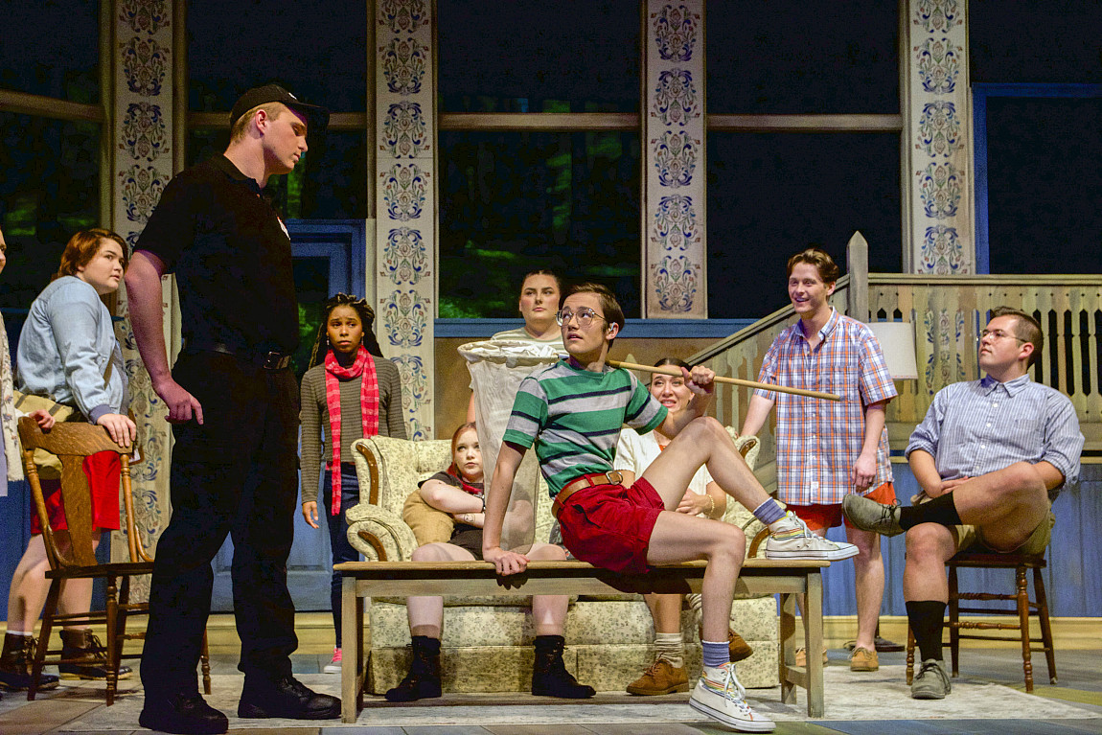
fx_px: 1745
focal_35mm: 57
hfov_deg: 35.0
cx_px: 551
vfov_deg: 23.8
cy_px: 368
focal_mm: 38
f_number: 6.3
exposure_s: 1/160
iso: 1600
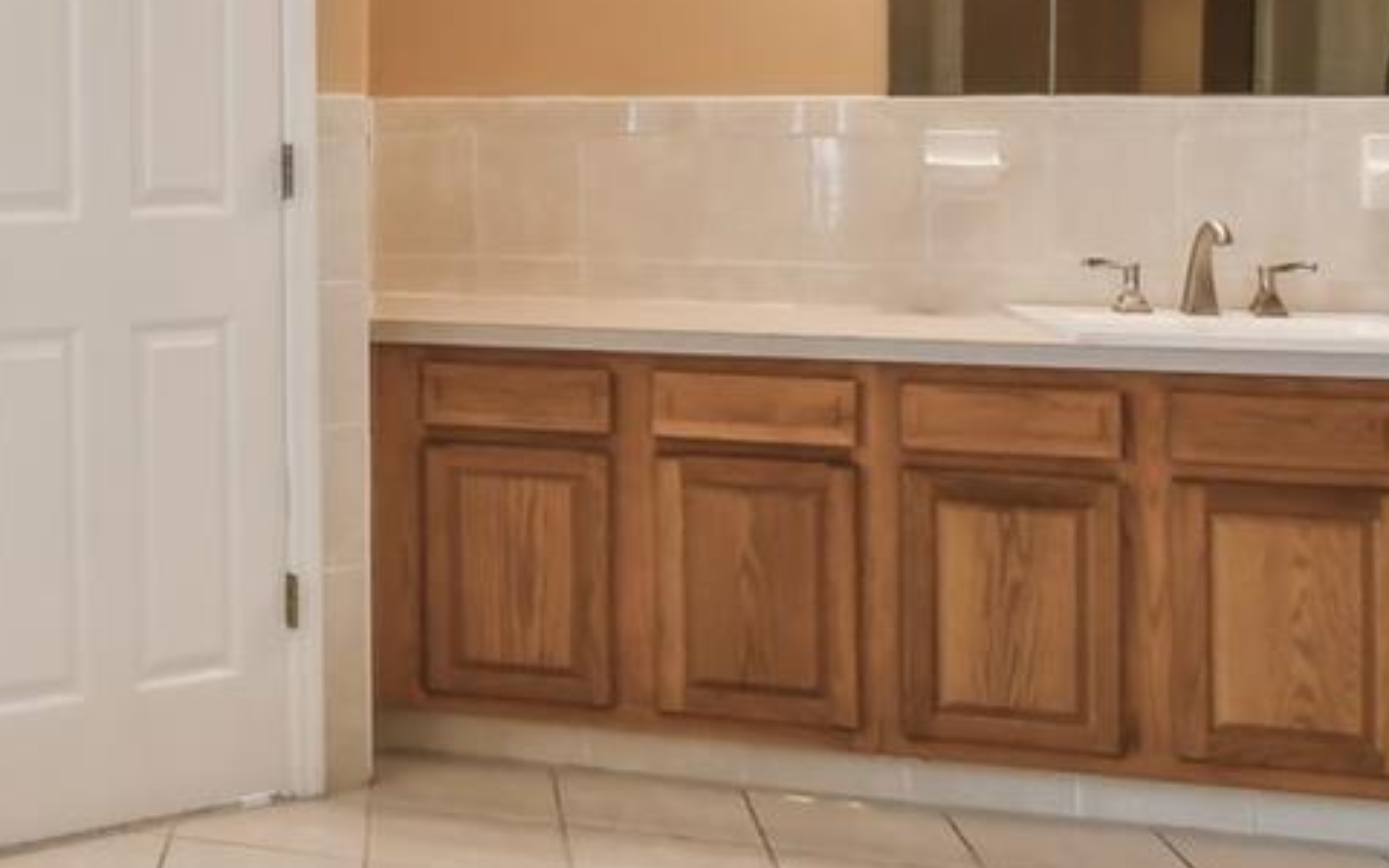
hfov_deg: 32.5
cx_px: -286
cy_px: 156
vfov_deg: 24.9
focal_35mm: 51
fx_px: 1931
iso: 100
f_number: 7.1
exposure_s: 1/60
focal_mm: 10
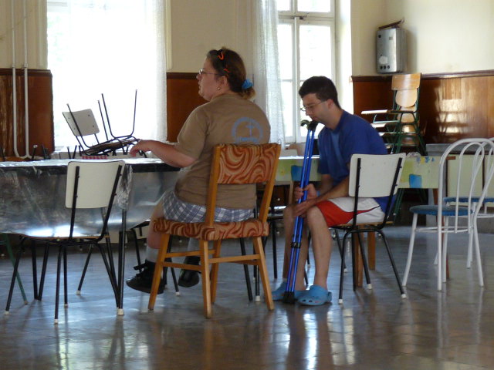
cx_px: 247
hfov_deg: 19.4
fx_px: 1441
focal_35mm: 101
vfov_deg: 14.6
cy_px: 185
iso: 200
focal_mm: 10.1
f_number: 3.2
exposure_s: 1/30
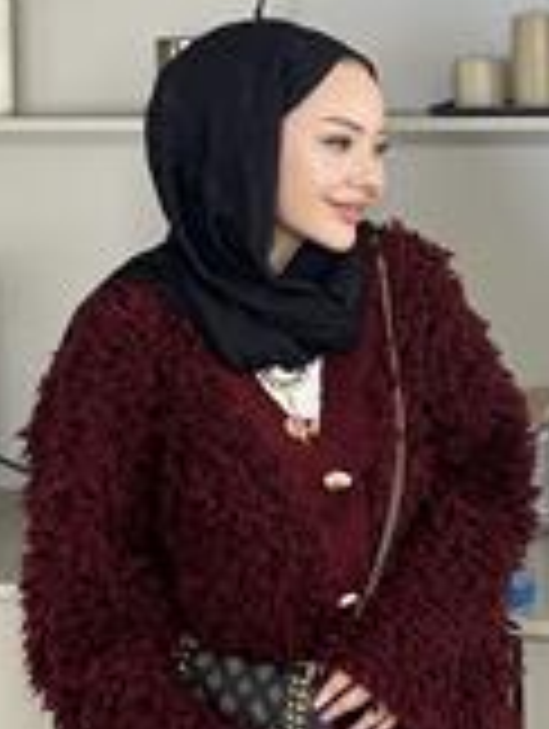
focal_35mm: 61
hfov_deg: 24.1
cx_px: 324
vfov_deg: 31.6
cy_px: 416
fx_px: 1287
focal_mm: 6.86
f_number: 1.78
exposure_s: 1/121
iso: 125
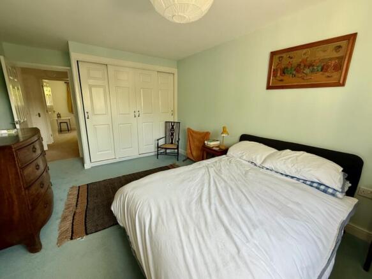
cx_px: 186
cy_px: 140
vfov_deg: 85.7
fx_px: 150
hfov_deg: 102.1
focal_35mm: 14
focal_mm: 2.22
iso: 200
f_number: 2.2
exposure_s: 1/99
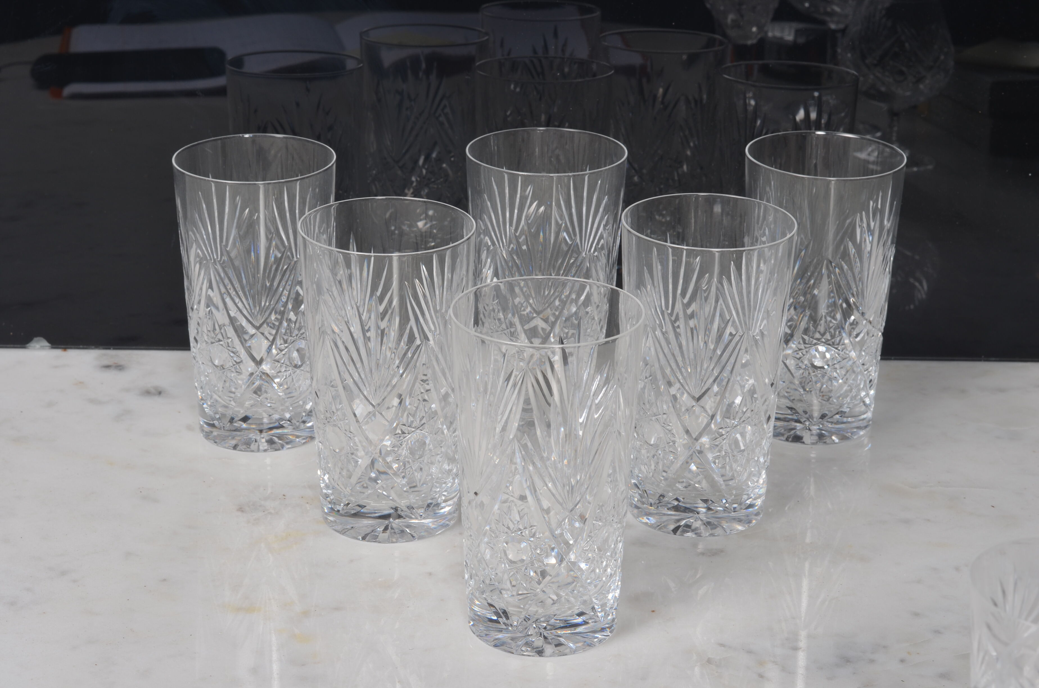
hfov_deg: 27.0
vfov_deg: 18.1
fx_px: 2160
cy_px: 344
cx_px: 520
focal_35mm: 75
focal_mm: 50
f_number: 14
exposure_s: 1/100
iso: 100
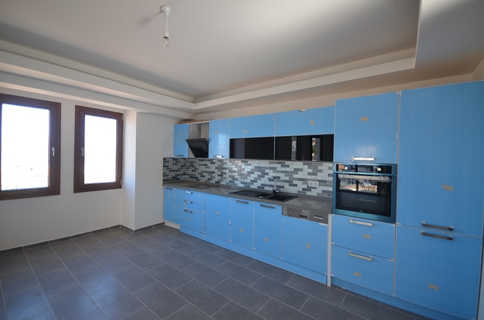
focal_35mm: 15
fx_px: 201
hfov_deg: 100.5
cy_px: 160
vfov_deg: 77.1
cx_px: 242
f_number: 5
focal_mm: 10
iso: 400
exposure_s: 1/100
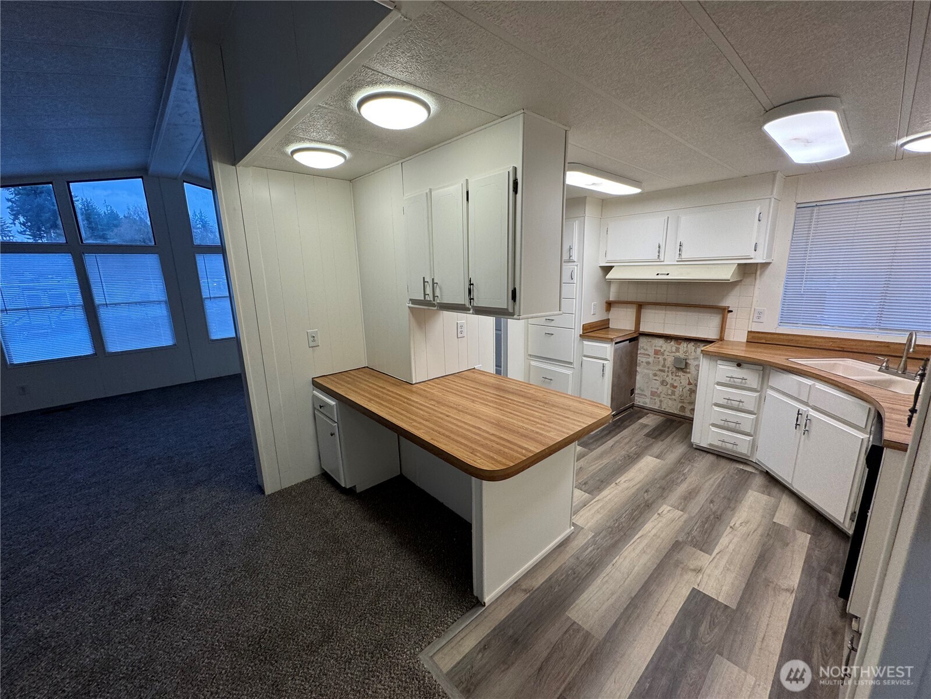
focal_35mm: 14
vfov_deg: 85.7
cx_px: 466
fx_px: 377
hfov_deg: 102.1
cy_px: 350
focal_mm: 2.22
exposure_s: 1/120
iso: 100
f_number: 2.2
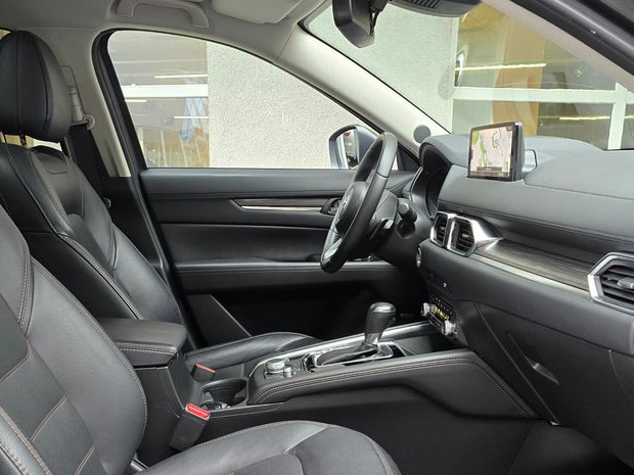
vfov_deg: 36.9
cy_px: 351
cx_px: 322
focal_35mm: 38
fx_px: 696
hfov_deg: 49.0
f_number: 1.7
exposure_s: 1/100
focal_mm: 6.3
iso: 320
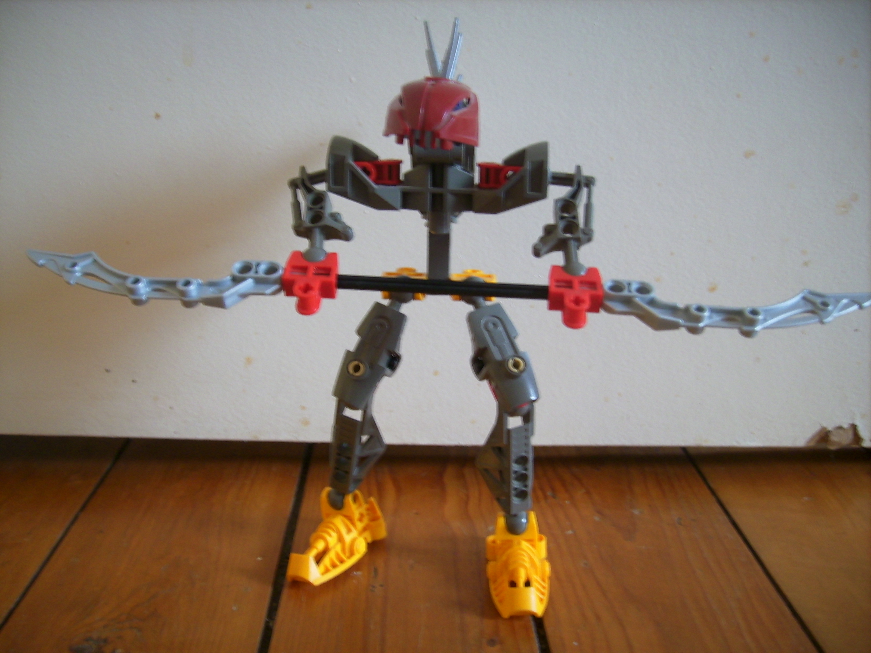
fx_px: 805
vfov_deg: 44.2
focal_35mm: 32
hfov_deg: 56.8
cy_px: 326
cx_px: 436
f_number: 2.8
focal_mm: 5.99
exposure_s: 1
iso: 50
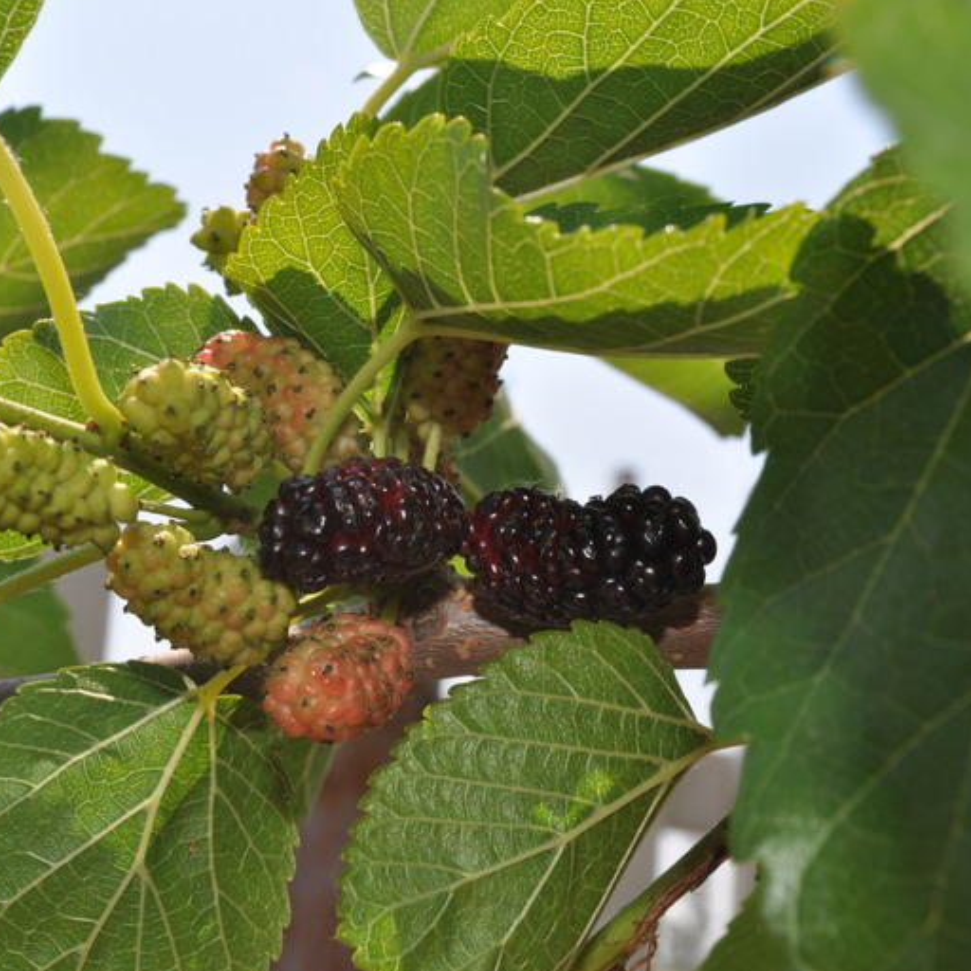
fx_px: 1968
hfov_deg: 27.7
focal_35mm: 62
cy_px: 488
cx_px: 383
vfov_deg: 27.7
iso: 200
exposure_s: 1/200
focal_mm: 32
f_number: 14
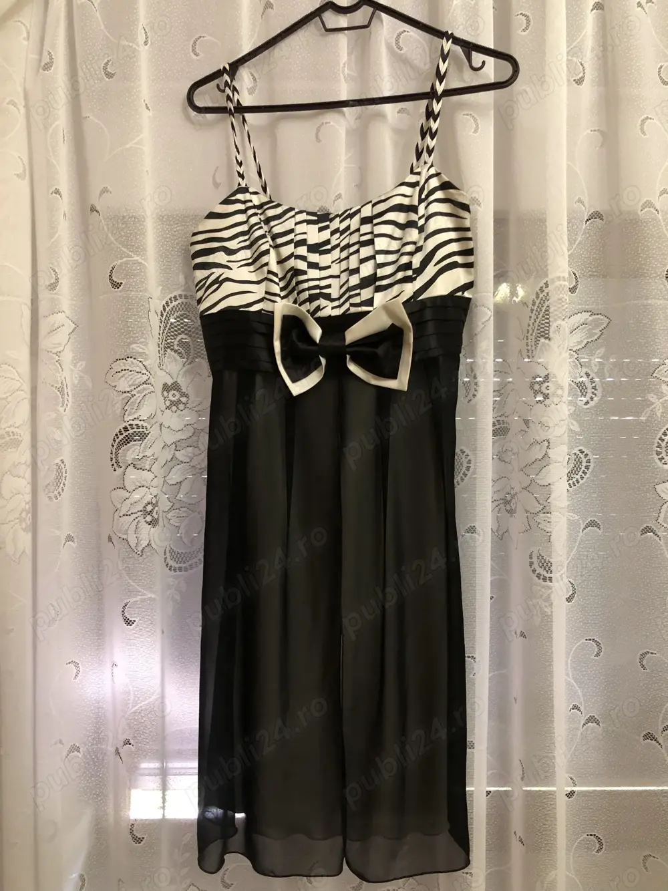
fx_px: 721
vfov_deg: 63.5
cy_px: 446
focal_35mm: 28
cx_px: 334
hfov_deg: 49.7
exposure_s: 1/15
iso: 100
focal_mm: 4
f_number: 1.8
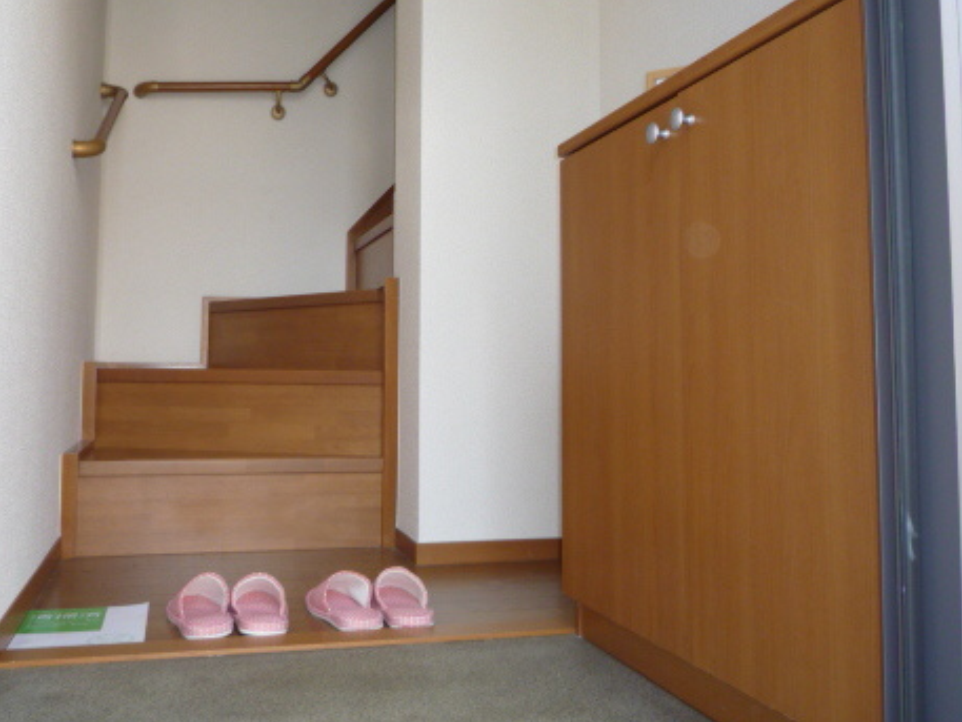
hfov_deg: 52.5
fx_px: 973
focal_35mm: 35
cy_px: 288
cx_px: 436
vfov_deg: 40.5
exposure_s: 1/60
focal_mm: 4.4
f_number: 2.8
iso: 100
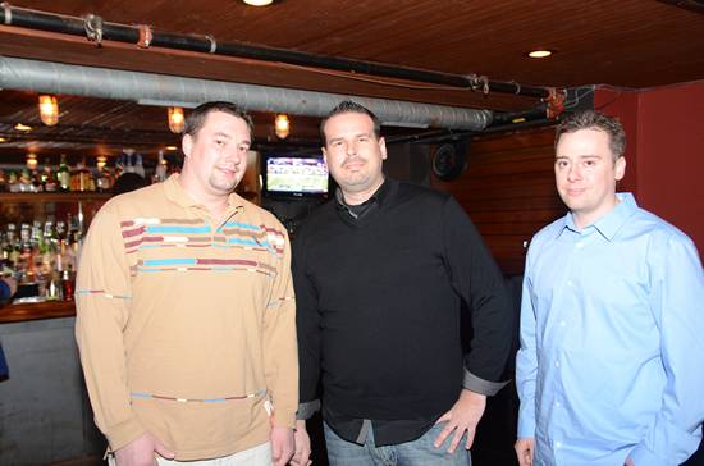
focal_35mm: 36
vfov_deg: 36.7
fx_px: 702
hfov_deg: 53.2
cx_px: 352
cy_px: 233
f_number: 3.5
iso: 1250
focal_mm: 24
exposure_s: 1/40
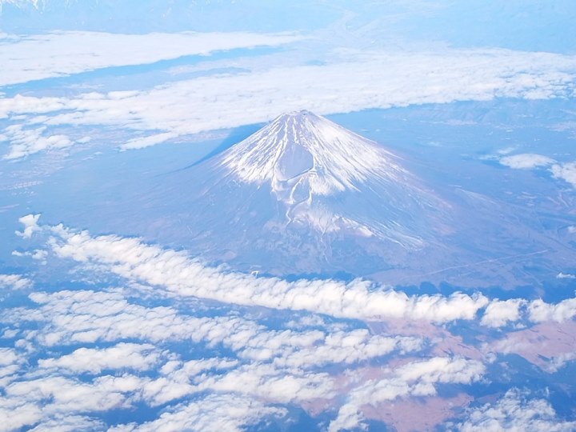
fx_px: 1331
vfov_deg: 18.4
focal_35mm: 80
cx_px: 288
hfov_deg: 24.4
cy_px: 216
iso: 50
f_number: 2.2
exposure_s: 1/907
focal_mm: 4.5
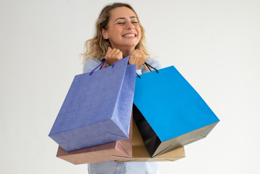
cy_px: 87
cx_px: 130
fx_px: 361
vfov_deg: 27.0
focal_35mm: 50
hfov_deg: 39.6
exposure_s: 1/200
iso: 250
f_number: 4
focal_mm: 50
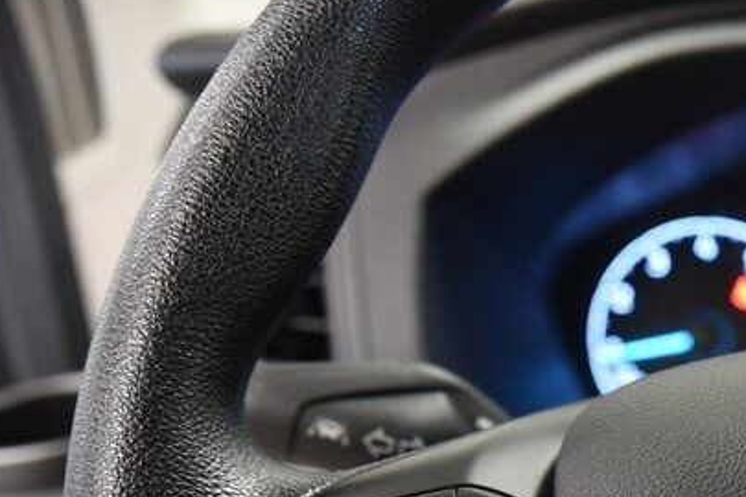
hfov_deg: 22.8
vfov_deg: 16.2
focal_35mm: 81
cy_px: 604
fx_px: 1678
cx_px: 915
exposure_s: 1/20
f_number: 4
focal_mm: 32
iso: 1600
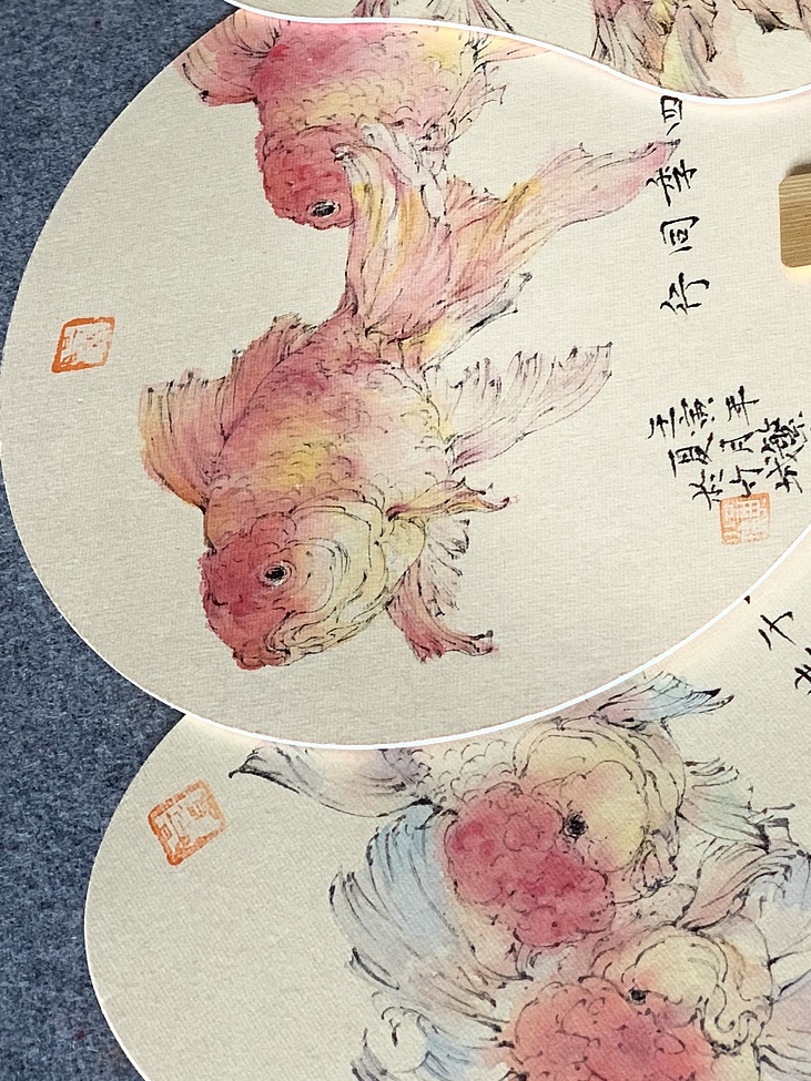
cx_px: 708
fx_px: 2843
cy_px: 167
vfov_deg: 21.2
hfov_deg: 16.1
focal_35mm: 91
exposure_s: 1/60
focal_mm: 6
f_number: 2.4
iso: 160
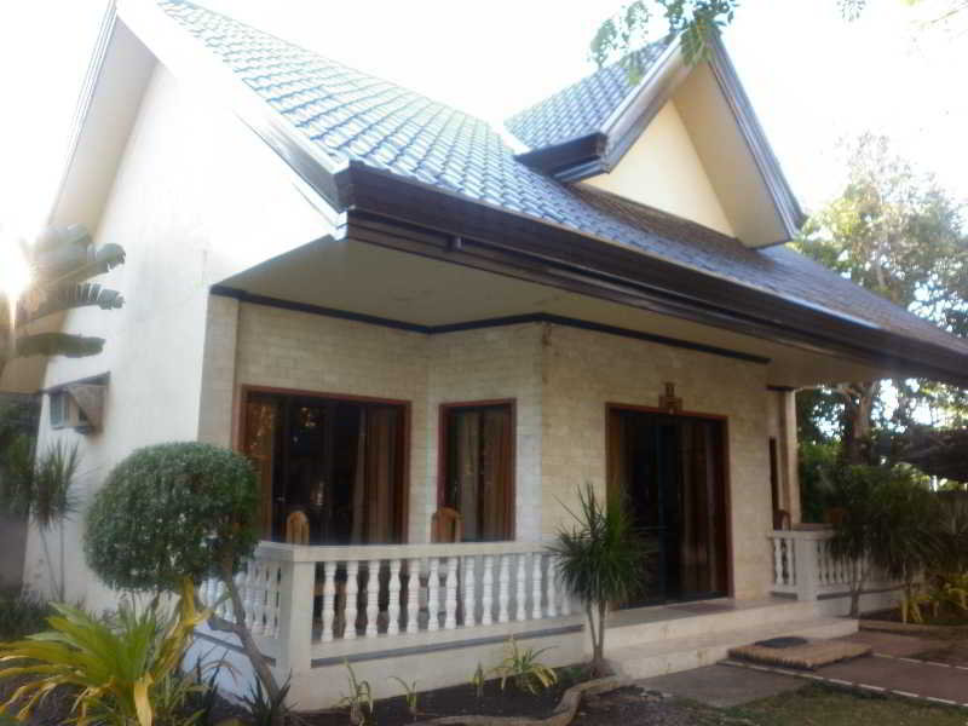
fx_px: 783
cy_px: 363
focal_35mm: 28
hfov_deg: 63.4
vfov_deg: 49.7
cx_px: 484
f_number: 2.8
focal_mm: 5
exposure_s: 1/60
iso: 80
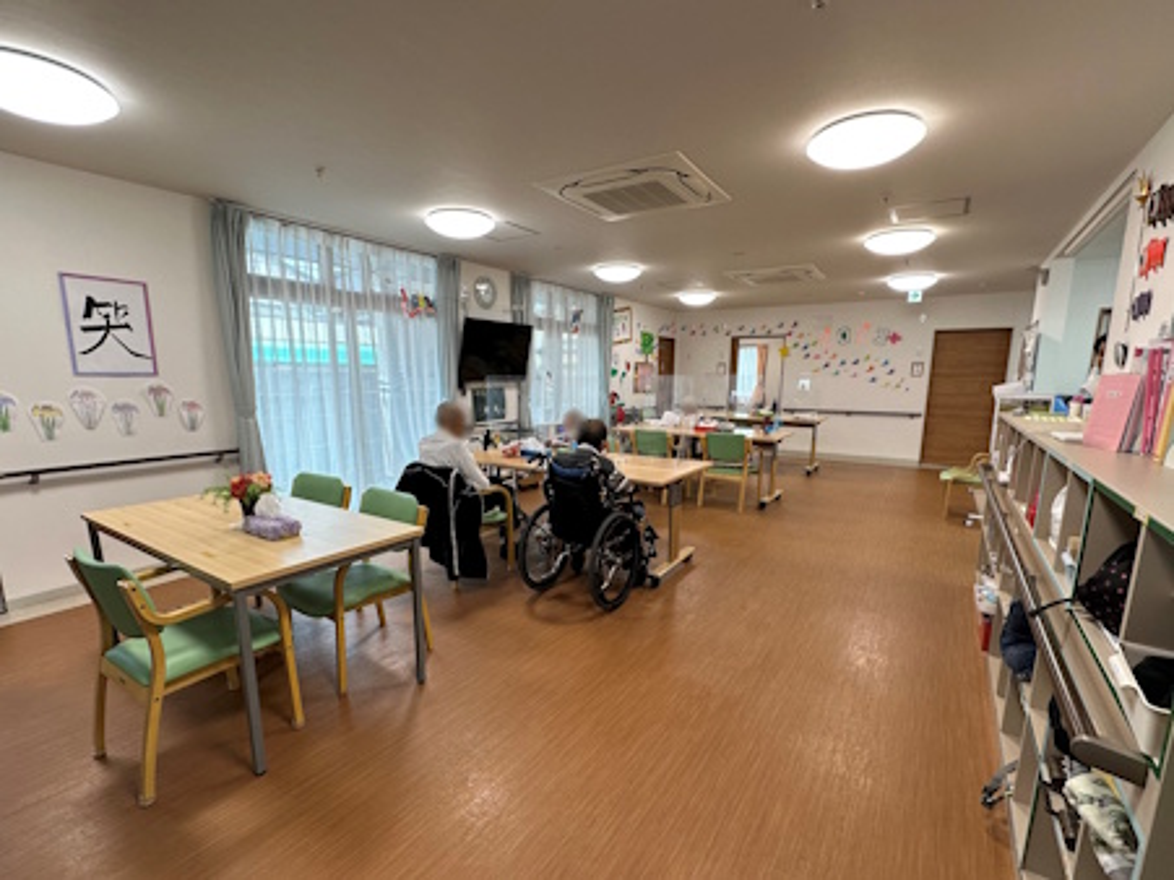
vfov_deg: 85.6
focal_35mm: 14
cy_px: 440
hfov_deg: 102.1
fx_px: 475
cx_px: 587
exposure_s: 1/100
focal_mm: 2.22
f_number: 2.2
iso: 100
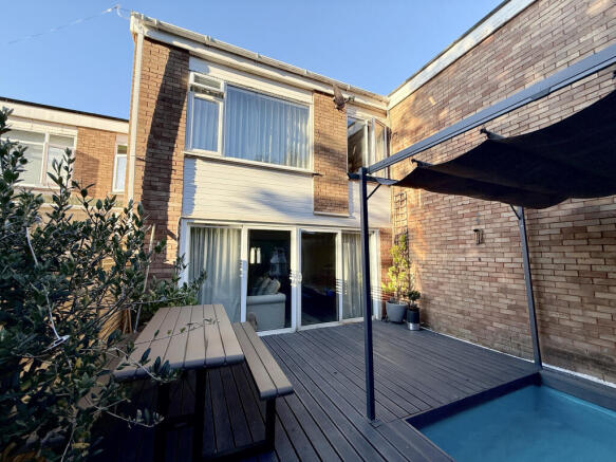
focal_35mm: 14
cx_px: 308
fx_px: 249
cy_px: 231
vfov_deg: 85.7
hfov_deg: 102.1
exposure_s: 1/368
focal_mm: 2.22
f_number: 2.2
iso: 50
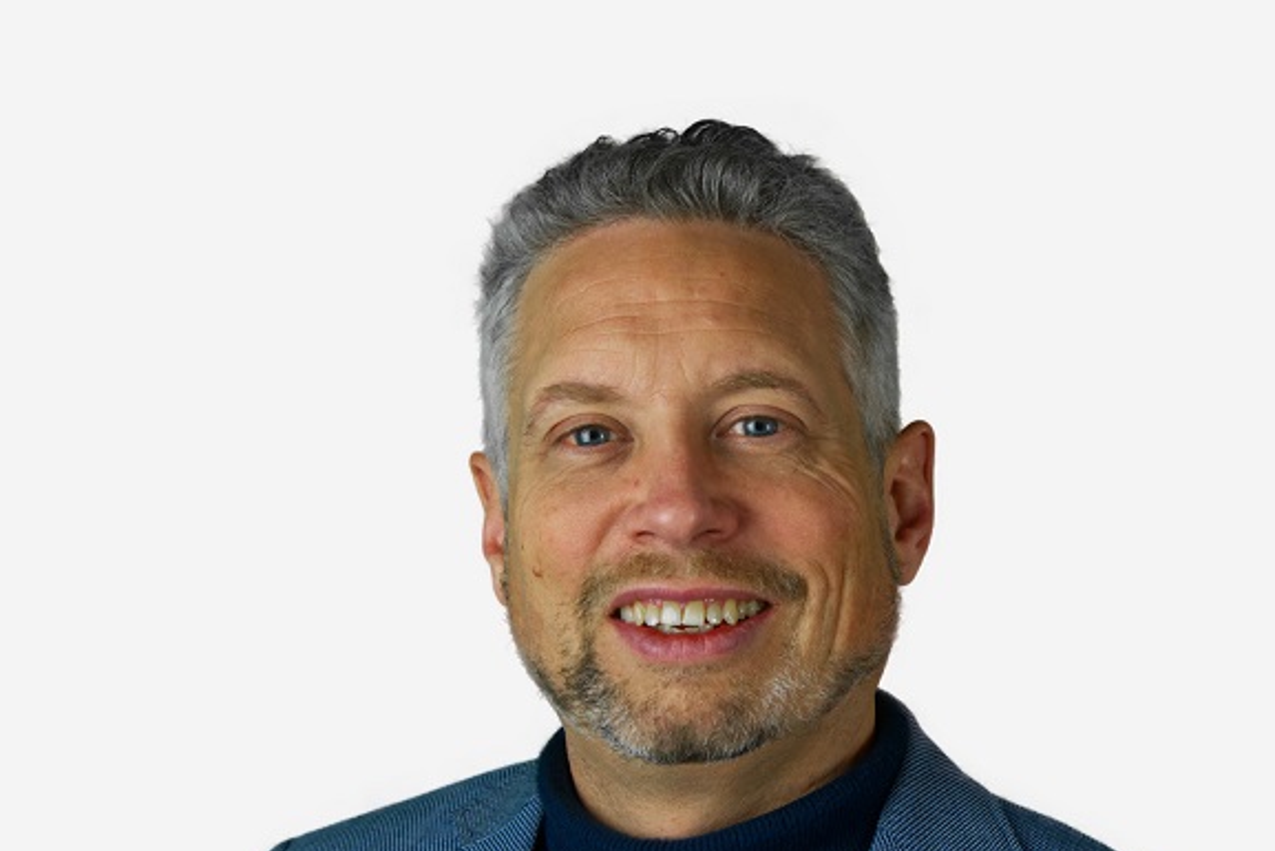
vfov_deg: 22.2
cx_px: 703
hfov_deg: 32.8
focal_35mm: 61
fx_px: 2161
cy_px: 588
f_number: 8
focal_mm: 44
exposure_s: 1/80
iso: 800
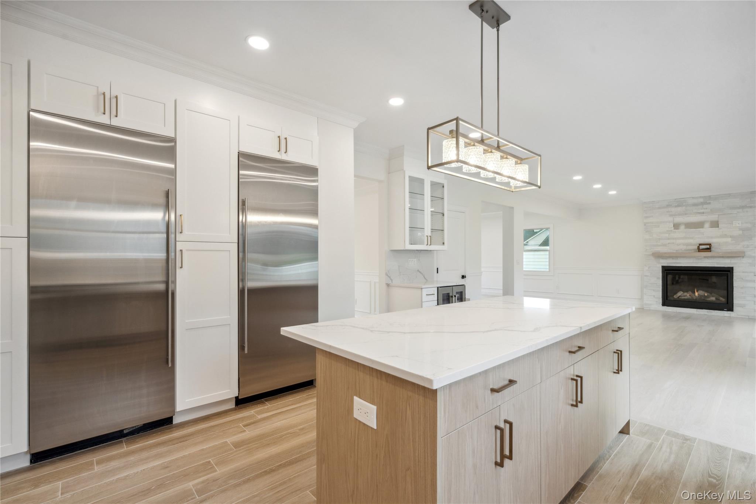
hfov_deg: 96.7
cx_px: 378
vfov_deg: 73.7
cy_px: 252
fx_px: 336
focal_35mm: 16
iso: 400
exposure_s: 1/80
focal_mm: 16
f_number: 8
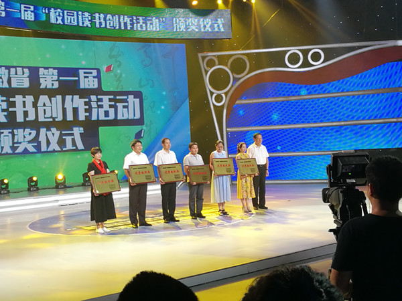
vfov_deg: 28.0
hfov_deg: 36.8
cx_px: 201
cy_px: 150
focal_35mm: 52
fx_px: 604
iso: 100
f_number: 2.2
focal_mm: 4.5
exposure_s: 1/50
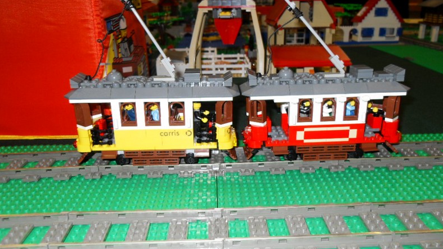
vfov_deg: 37.8
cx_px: 224
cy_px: 112
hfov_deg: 62.6
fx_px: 364
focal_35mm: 31
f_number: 2.8
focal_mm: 6
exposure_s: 1/45
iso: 200
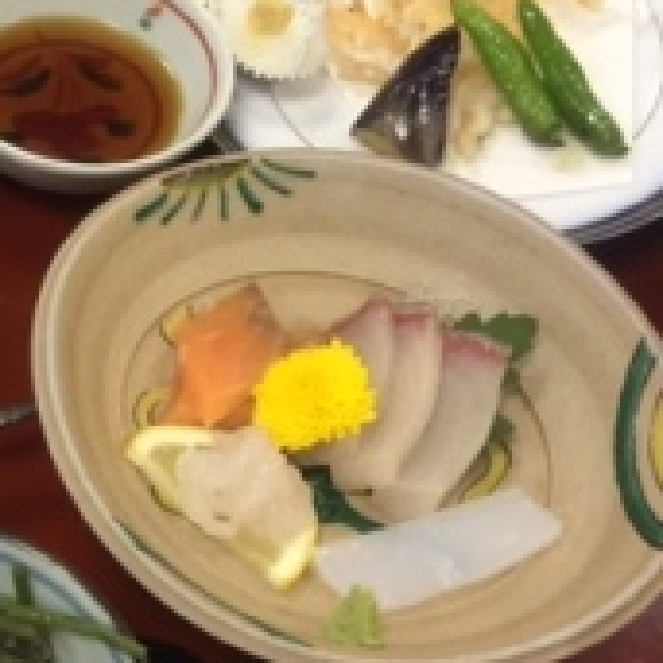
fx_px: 1625
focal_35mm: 75
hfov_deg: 20.6
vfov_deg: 23.1
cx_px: -252
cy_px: 335
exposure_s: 1/15
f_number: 2.2
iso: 80
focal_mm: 4.15
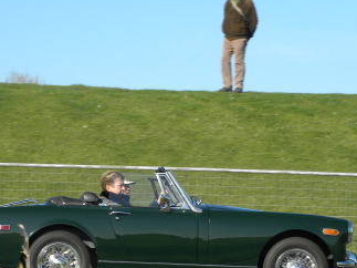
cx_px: 150
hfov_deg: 9.5
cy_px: 217
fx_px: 2144
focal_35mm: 208
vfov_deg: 7.1
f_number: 5
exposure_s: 1/304
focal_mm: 18.8
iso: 64
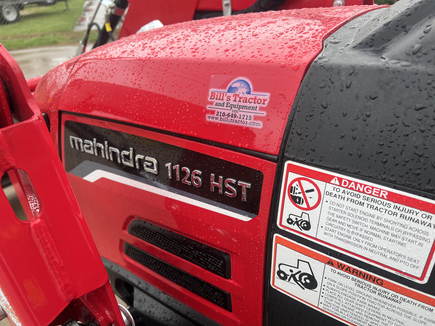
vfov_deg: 53.1
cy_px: 163
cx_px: 218
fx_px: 327
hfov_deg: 67.3
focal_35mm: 26
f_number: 1.5
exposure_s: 1/533
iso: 50
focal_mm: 5.7
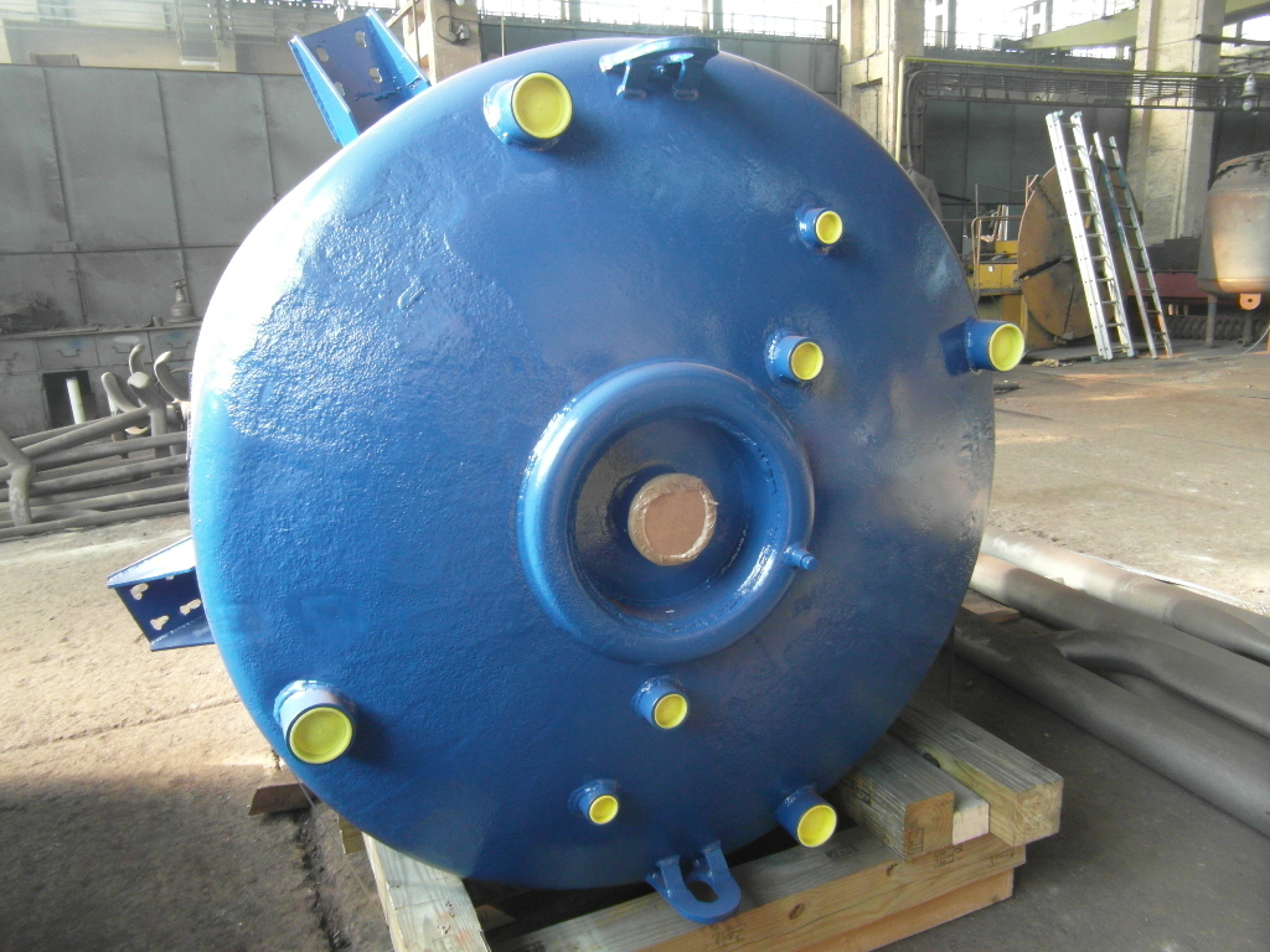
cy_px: 476
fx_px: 881
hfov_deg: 71.6
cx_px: 635
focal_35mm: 24
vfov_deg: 56.8
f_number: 3.2
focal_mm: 4
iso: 200
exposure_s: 1/30
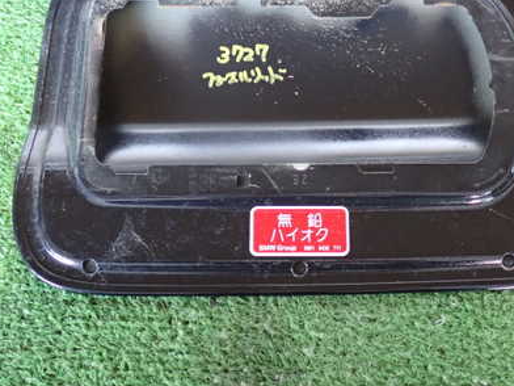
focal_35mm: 49
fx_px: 728
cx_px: 288
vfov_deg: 29.5
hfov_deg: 38.8
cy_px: 126
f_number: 2.4
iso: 800
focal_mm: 5.79
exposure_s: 1/30
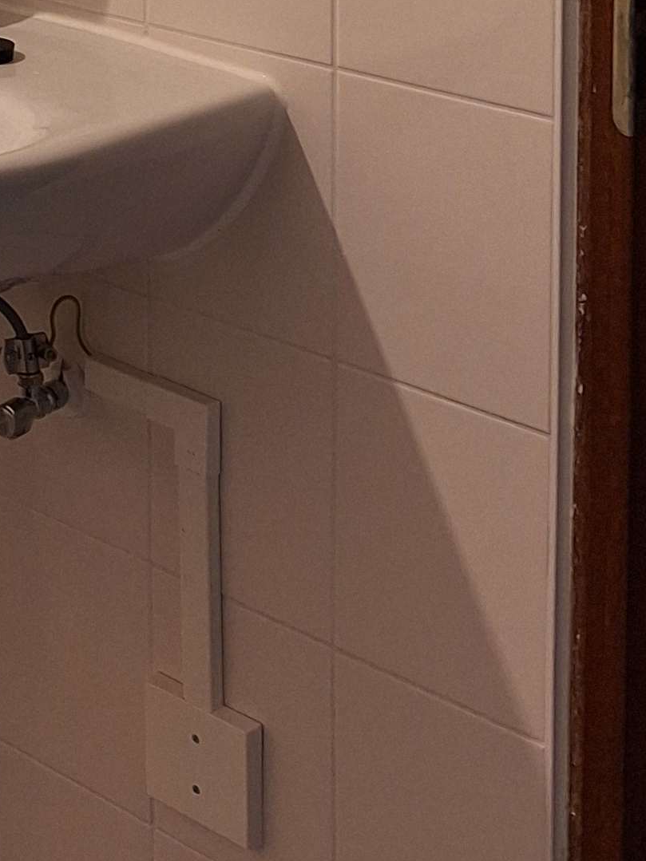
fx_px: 2165
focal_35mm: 87
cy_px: -344
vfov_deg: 20.1
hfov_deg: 14.8
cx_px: -528
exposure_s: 1/50
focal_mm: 5.54
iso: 160
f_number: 1.8
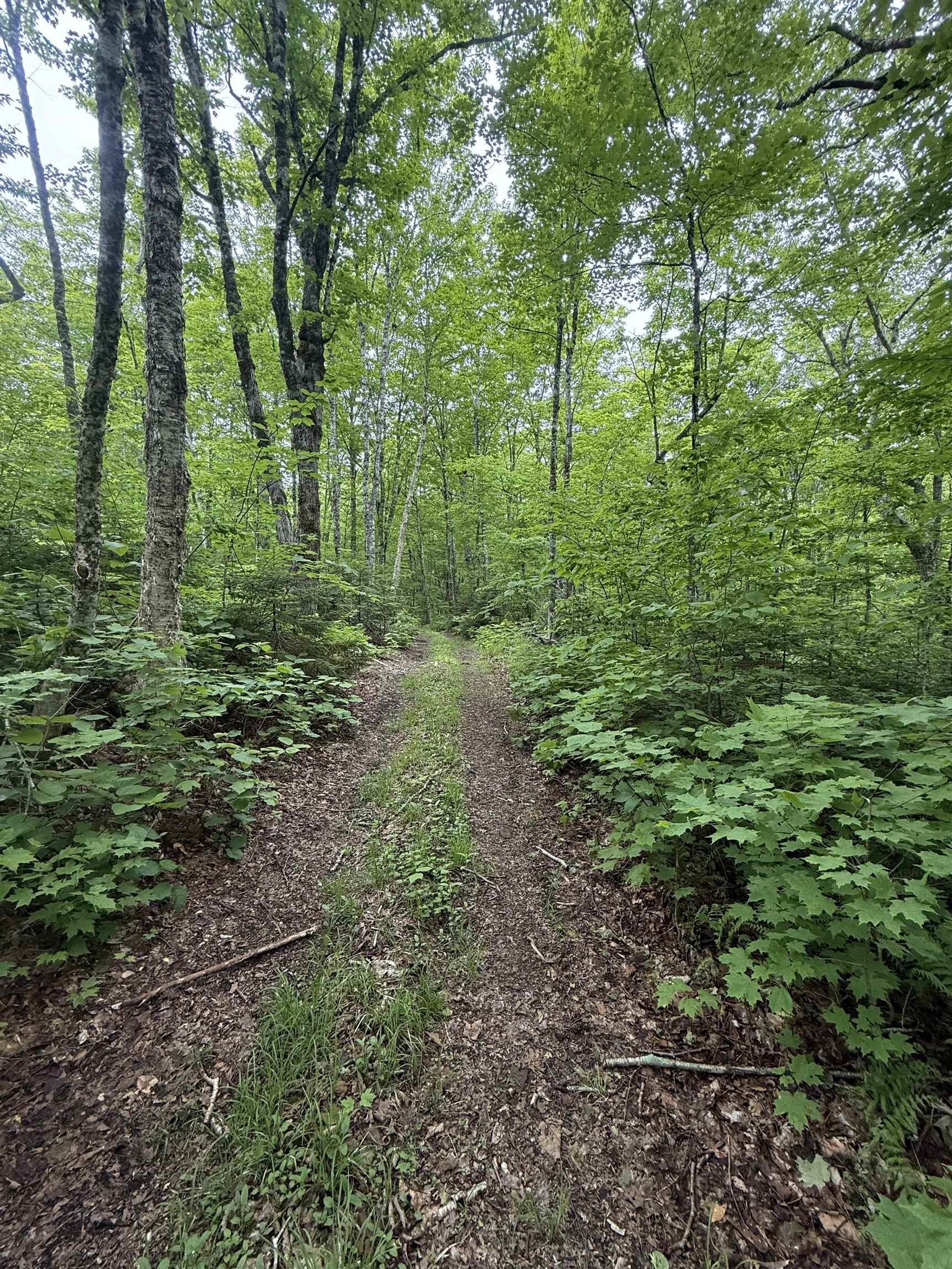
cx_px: 476
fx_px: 513
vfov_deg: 102.1
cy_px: 634
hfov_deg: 85.7
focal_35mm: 14
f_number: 2.2
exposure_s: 1/99
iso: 100
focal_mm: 2.22
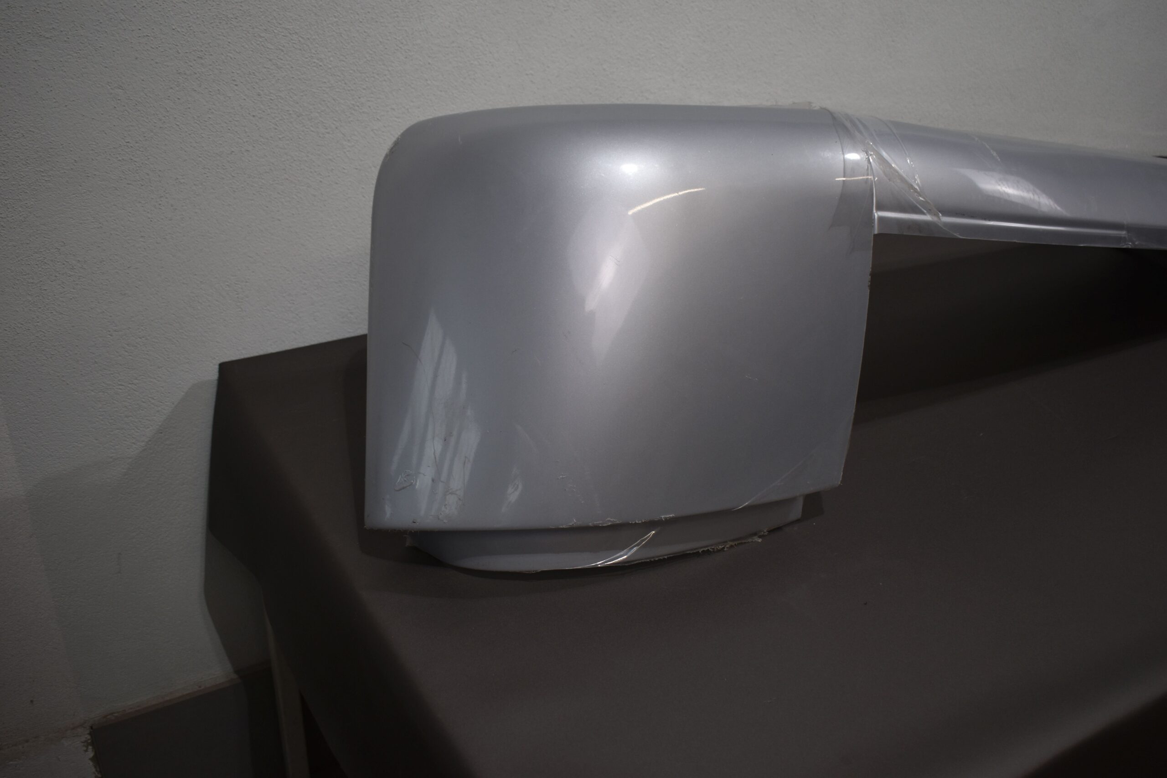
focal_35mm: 33
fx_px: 1070
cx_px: 584
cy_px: 389
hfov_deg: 57.2
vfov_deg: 40.0
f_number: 4.5
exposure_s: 1/250
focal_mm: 22
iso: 400
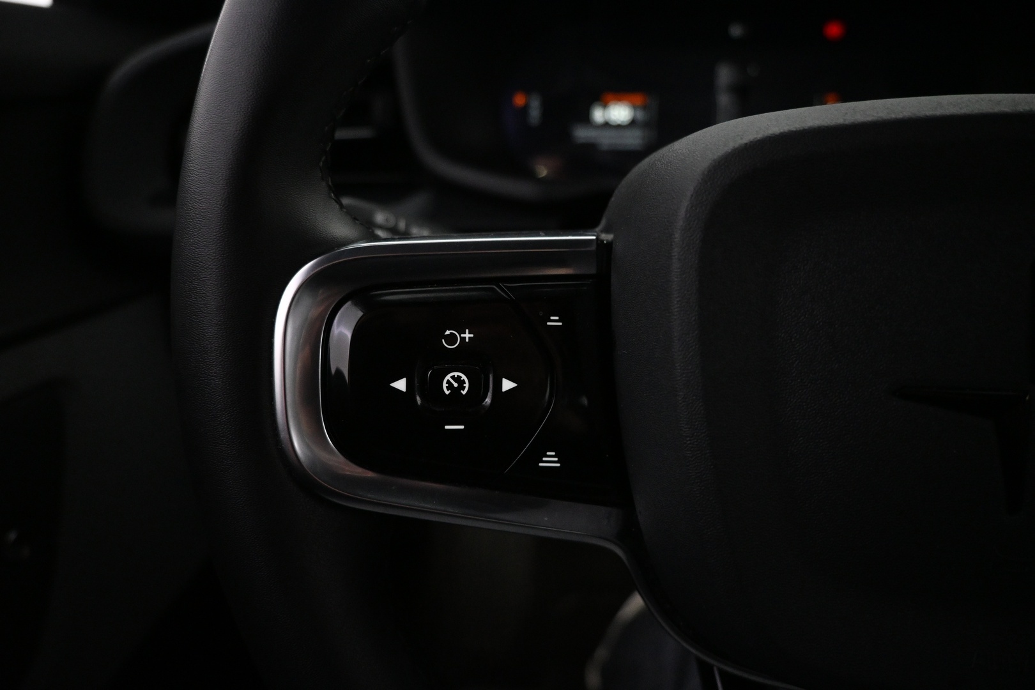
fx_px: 690
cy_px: 345
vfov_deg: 53.1
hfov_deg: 73.7
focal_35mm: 24
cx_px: 518
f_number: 3.5
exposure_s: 1/80
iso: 3200
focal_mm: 16
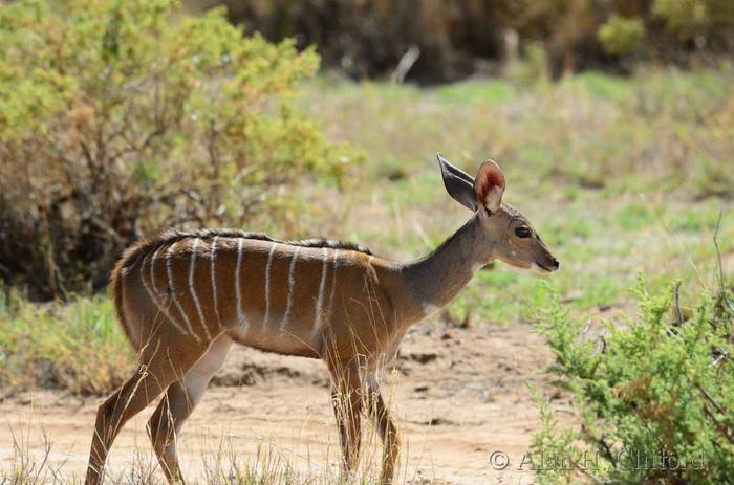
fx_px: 12203
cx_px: 367
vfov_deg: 2.3
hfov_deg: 3.4
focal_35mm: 600
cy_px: 242
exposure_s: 1/400
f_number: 7.1
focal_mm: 400
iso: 200
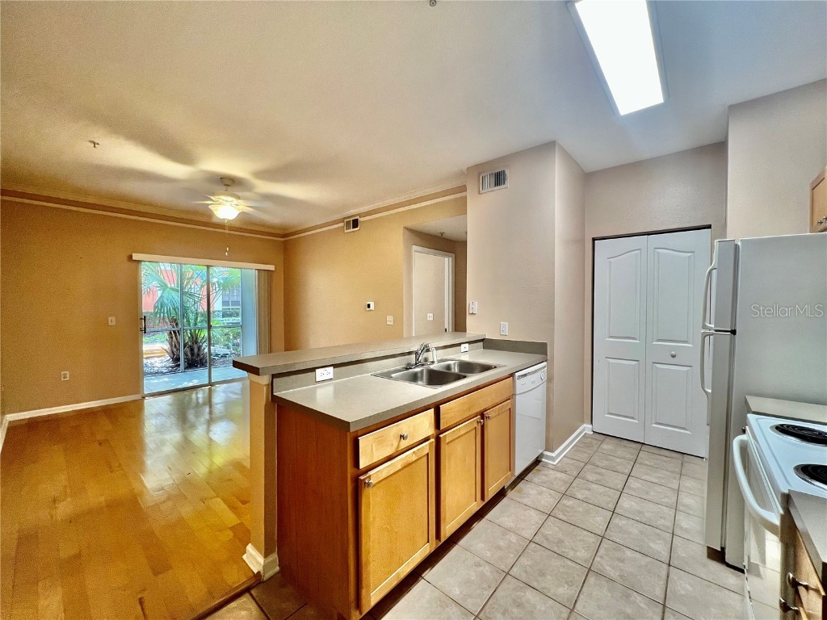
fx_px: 311
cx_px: 414
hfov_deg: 106.2
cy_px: 310
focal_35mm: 13
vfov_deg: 89.9
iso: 125
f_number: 1.8
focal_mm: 1.57
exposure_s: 1/60
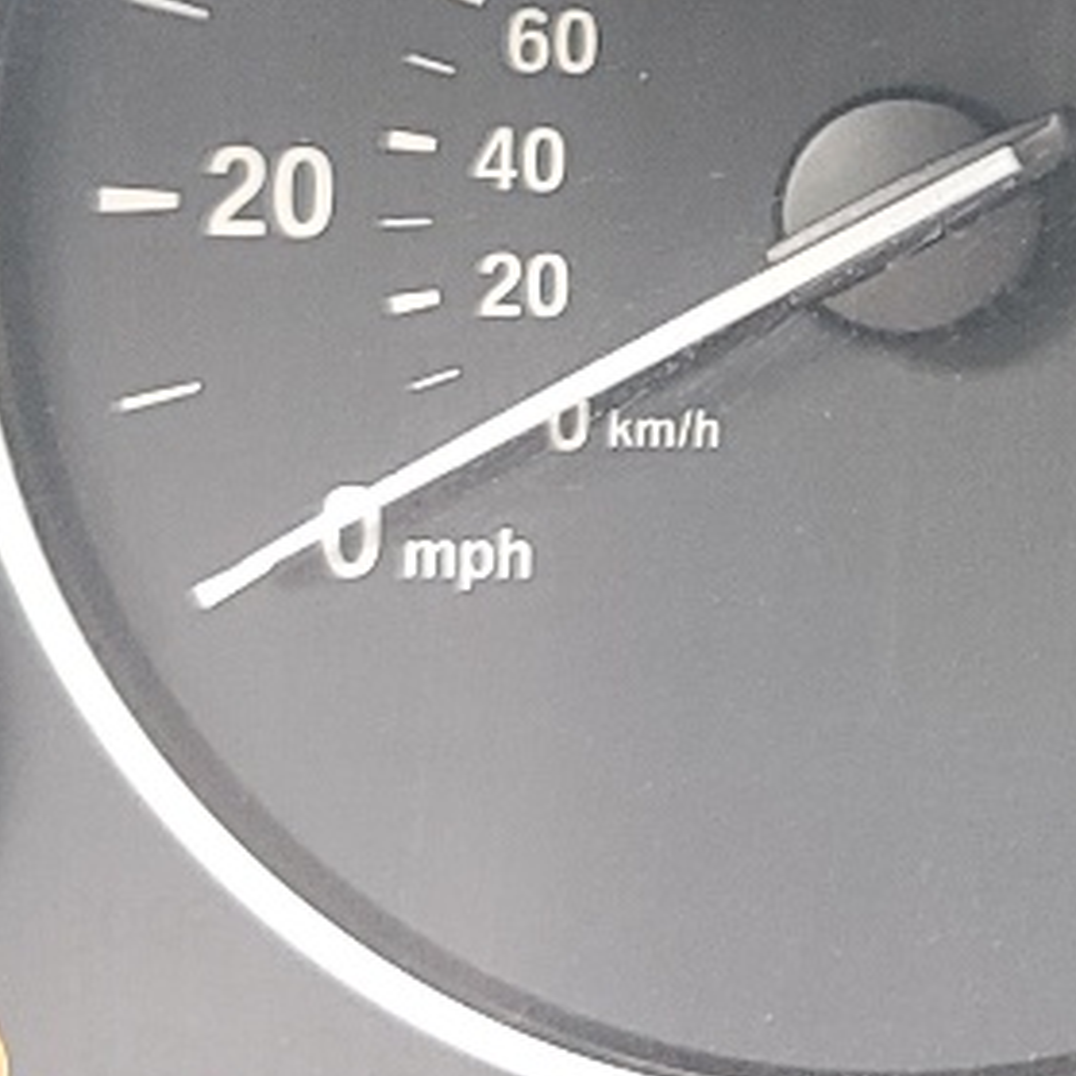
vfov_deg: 13.2
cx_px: 1909
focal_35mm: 132
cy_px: 297
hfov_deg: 12.2
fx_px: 4642
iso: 88
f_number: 1.5
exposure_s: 1/60.2
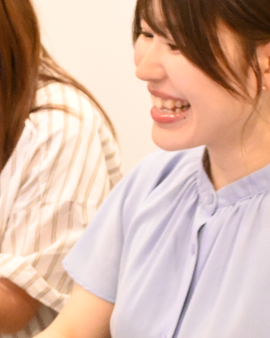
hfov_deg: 12.2
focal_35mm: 125
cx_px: 24
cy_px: 182
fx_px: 1248
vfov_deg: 15.4
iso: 5000
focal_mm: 28
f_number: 4.5
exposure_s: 1/60
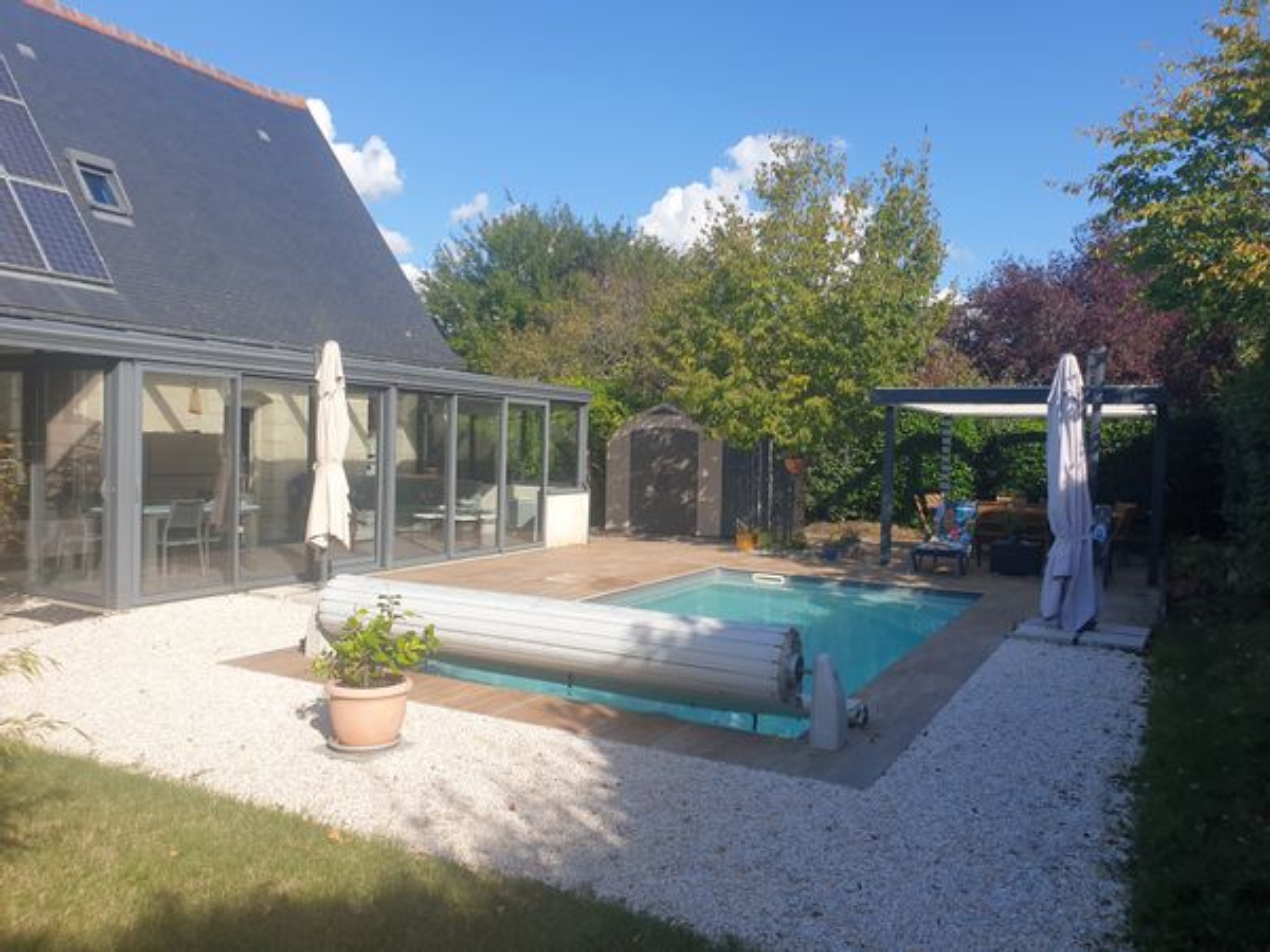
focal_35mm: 26
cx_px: 635
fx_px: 954
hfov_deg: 67.3
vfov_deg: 53.1
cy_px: 476
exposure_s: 1/1300
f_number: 2.4
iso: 50
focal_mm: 4.3
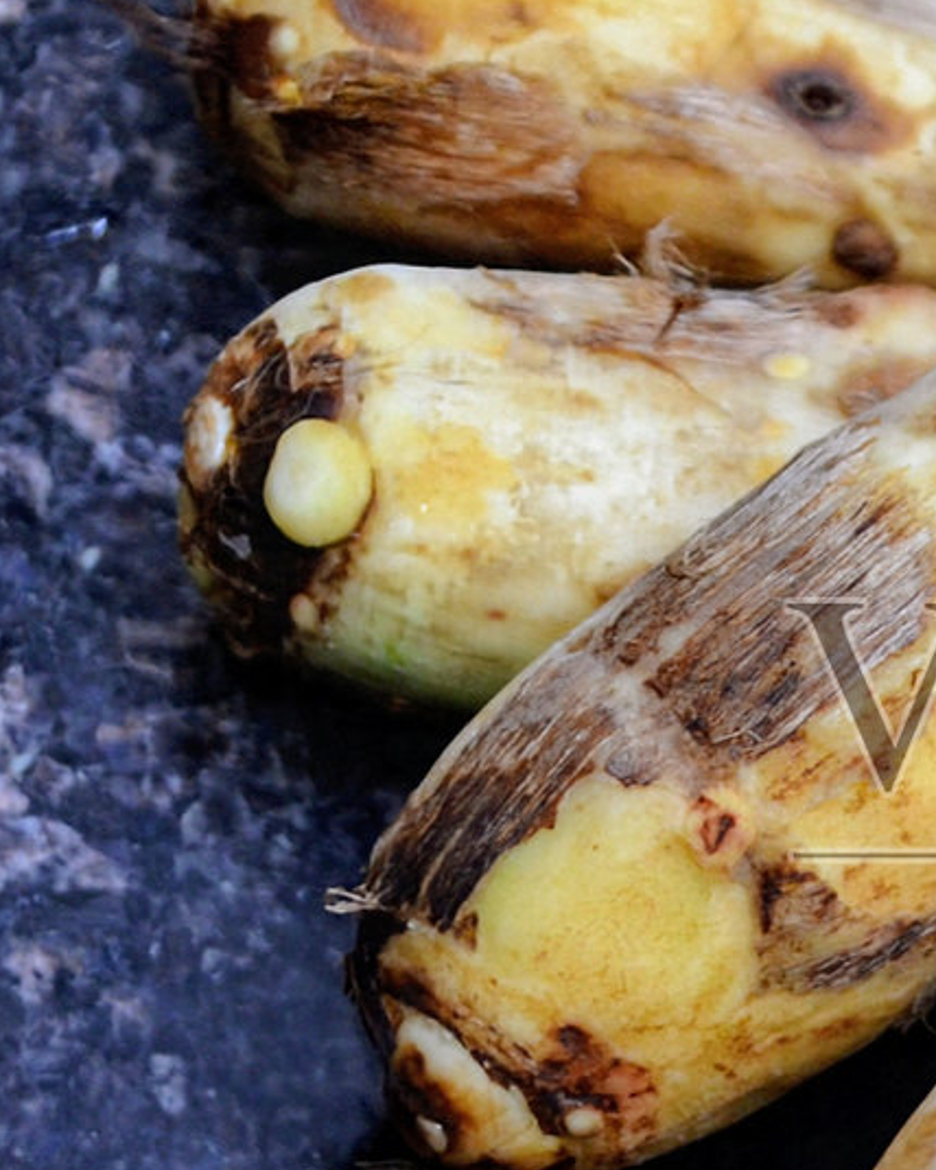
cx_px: 1153
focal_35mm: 126
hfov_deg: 12.0
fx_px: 4363
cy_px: 748
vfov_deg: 15.3
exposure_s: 1/30
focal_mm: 30
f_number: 4.5
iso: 1000
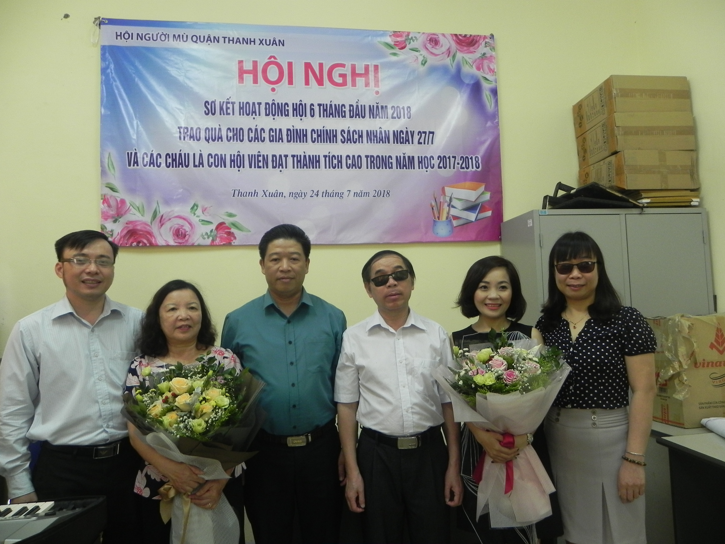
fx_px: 545
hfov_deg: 67.3
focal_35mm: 26
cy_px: 272
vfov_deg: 53.1
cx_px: 362
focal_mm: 4.6
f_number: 2.8
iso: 278
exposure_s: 1/30
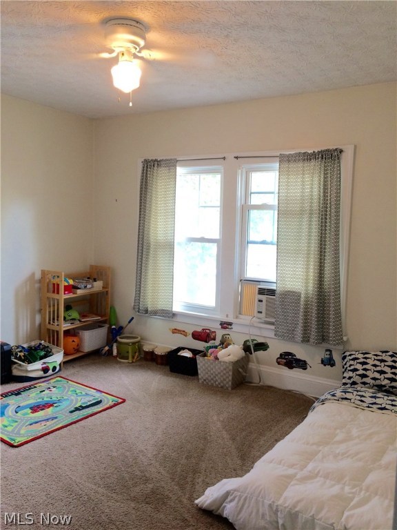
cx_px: 198
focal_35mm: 29
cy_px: 265
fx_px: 443
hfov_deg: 48.2
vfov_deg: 61.7
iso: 80
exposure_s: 1/30
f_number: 2.2
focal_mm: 4.15
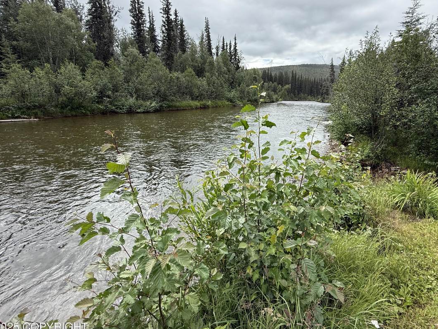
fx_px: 215
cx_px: 251
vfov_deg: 74.5
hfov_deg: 90.4
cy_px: 146
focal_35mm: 17
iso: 64
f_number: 2.2
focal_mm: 2.22
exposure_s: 1/876
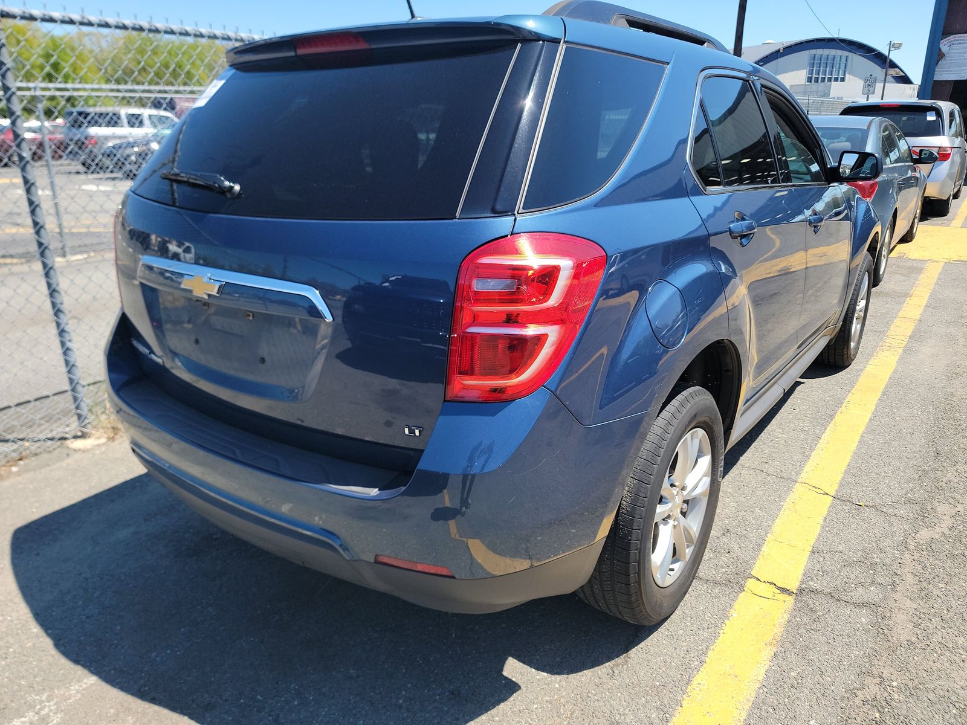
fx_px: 670
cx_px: 484
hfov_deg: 71.6
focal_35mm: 24
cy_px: 362
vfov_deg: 56.8
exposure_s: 1/422
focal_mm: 6.7
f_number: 1.8
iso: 50
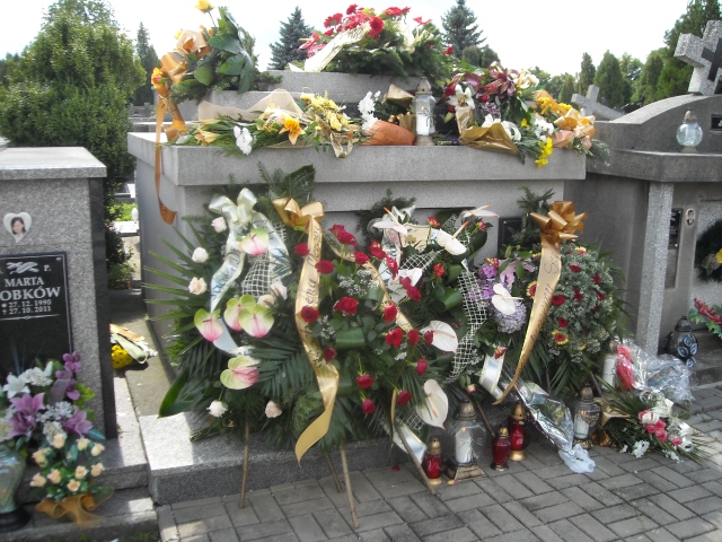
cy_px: 271
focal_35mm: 35
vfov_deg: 40.7
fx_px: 730
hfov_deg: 52.6
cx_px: 361
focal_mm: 5.7
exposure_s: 1/296
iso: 64
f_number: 2.8
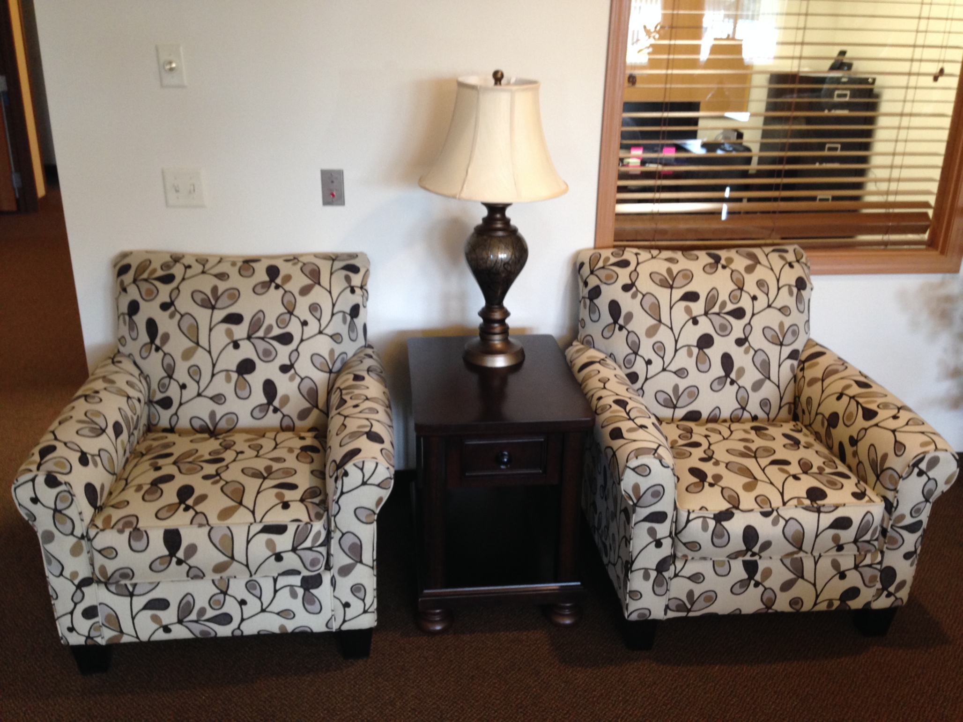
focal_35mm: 33
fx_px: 918
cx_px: 482
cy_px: 361
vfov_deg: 42.9
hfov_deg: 55.4
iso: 125
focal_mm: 4.12
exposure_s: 1/20
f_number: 2.4
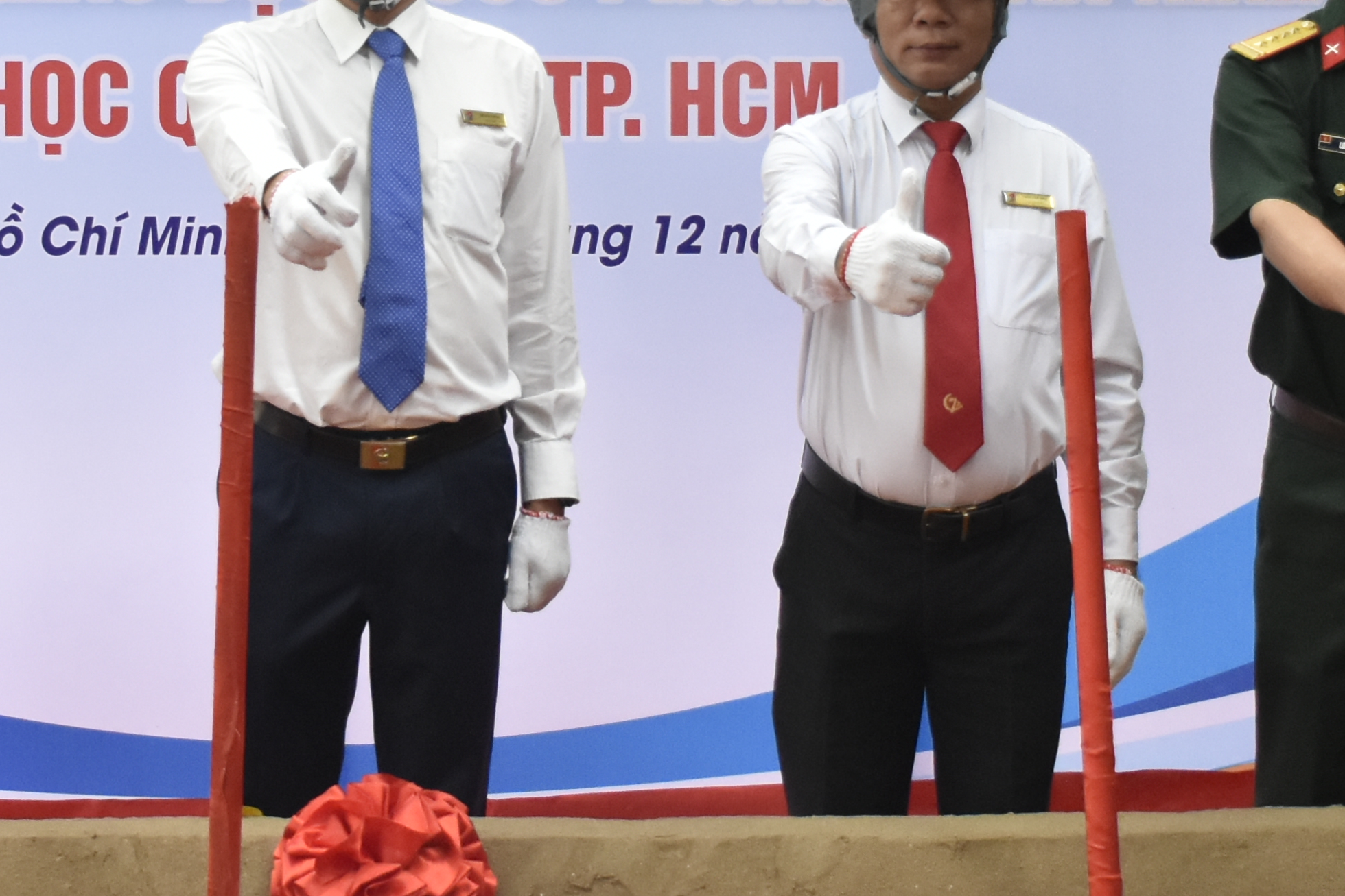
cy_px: 139
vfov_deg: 13.5
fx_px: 3773
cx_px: 457
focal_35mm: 101
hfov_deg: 20.1
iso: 1600
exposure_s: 1/200
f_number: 3.5
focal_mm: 22
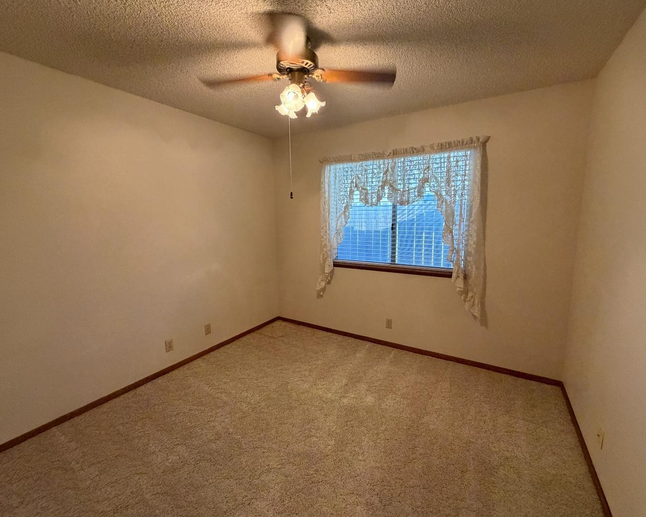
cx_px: 335
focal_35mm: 15
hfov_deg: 96.8
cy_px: 257
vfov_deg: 84.0
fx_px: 287
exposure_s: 1/60
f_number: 2.2
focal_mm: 2.22
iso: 400
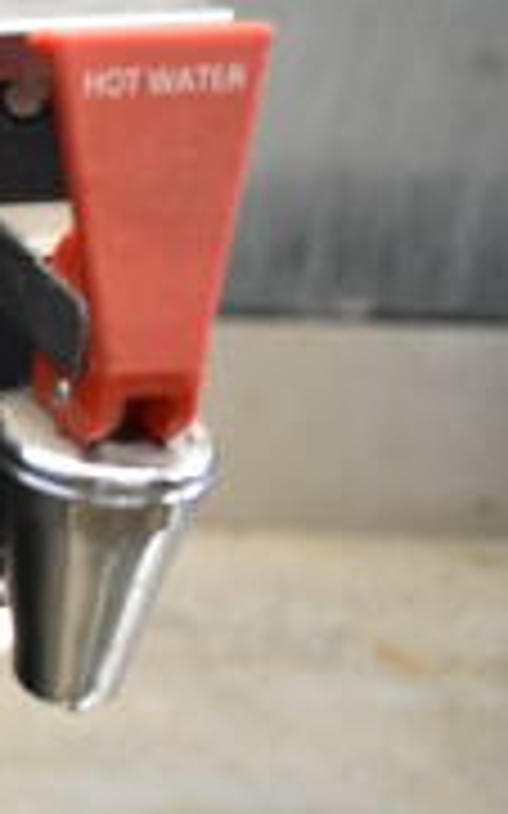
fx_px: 2062
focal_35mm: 93
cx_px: -841
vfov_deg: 22.2
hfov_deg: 11.0
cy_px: 261
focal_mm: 18
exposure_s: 1/30
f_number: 3.5
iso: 1100
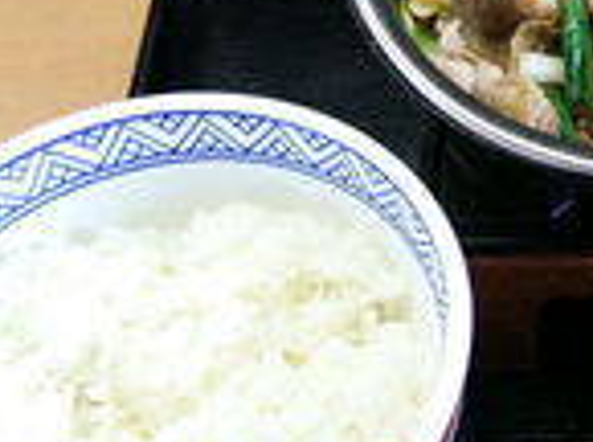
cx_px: 679
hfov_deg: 22.1
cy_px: 192
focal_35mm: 83
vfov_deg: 17.7
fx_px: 1418
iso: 80
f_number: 1.94
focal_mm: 4.06
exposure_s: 1/50
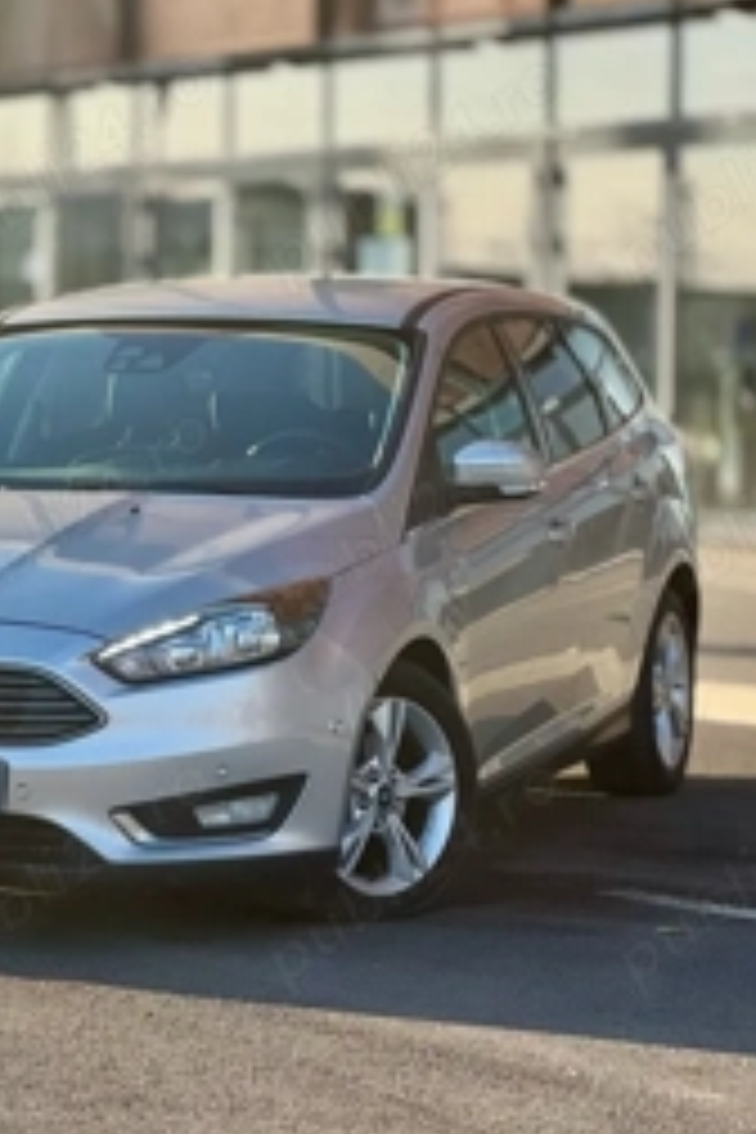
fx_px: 4000
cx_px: 153
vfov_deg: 16.1
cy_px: 576
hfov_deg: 10.8
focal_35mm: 127
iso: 25
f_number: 2.8
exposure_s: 1/271
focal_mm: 9
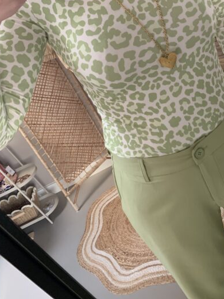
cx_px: 164
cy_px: 70
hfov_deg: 35.3
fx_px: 345
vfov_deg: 45.0
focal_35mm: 40
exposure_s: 1/59
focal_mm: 4.25
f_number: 1.8
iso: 400
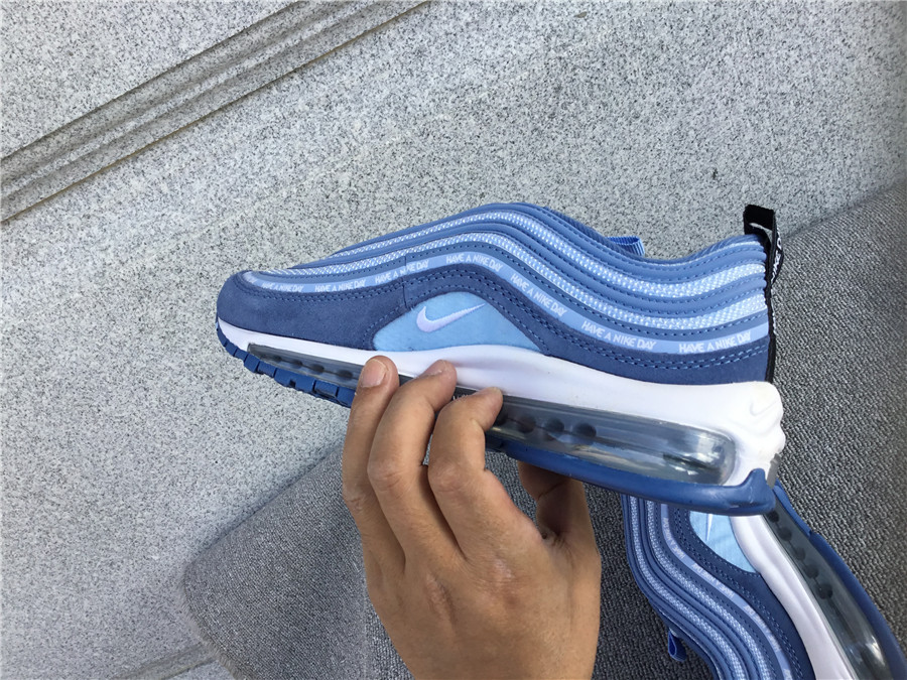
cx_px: 454
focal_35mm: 31
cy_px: 340
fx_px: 812
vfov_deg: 45.4
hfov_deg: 58.4
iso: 25
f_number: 2.4
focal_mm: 3.3
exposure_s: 1/438
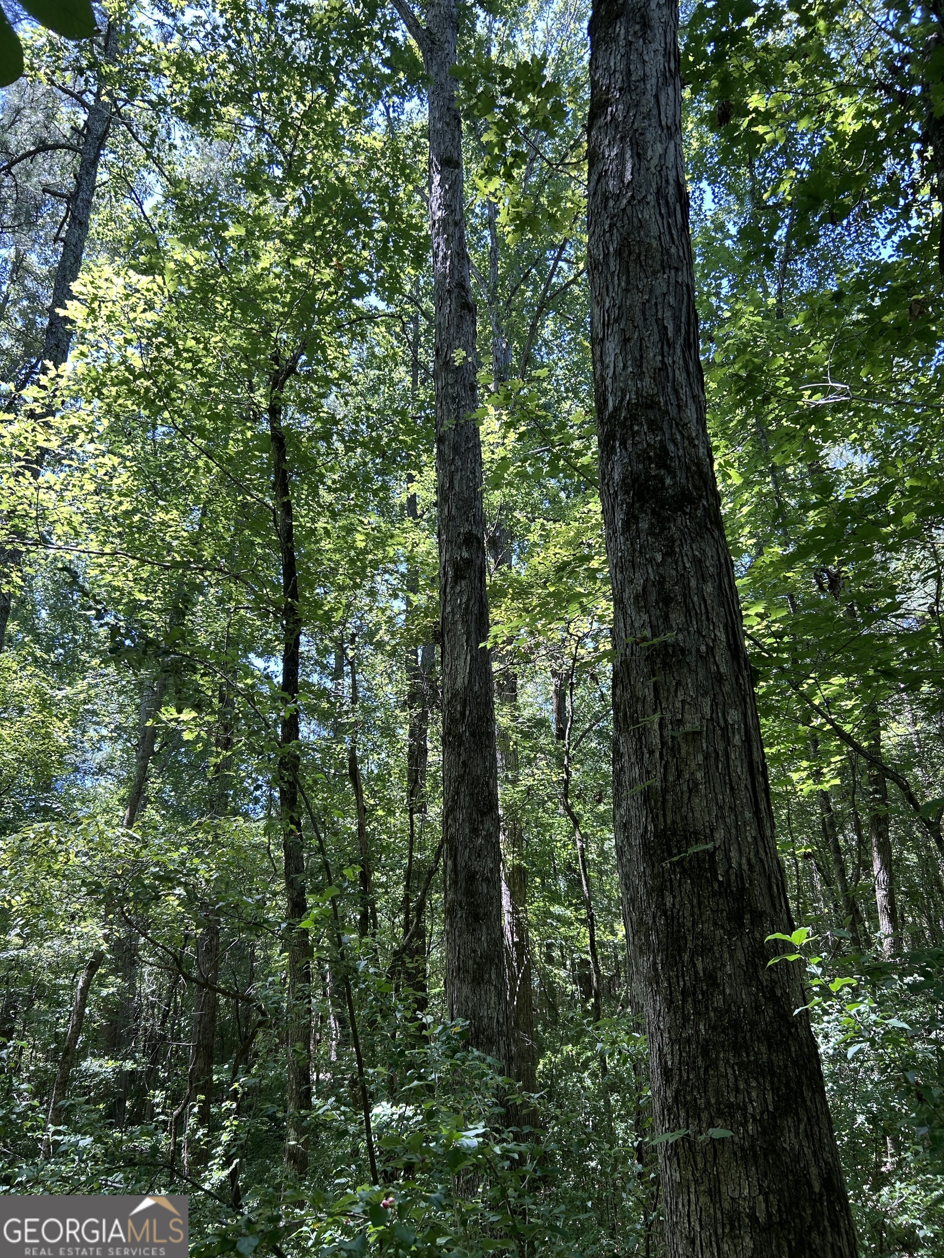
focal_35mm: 26
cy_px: 629
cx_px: 472
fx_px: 945
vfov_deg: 67.3
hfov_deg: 53.1
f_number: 1.5
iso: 40
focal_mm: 5.7
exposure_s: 1/199
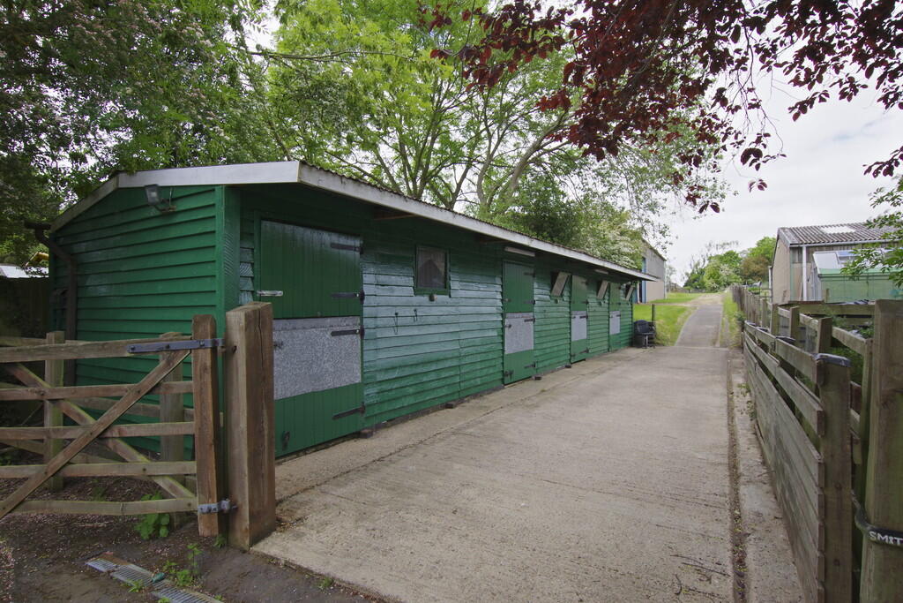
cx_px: 452
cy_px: 302
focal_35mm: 18
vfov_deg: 67.4
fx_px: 452
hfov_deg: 90.0
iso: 200
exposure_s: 1/60
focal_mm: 12
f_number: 8
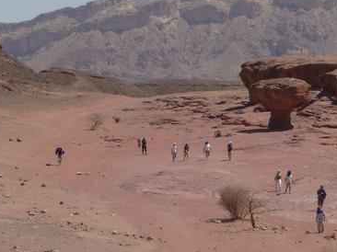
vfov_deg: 6.9
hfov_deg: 9.3
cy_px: 229
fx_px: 2082
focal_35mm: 214
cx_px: 192
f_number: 4.7
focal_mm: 19.1
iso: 100
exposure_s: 1/1000
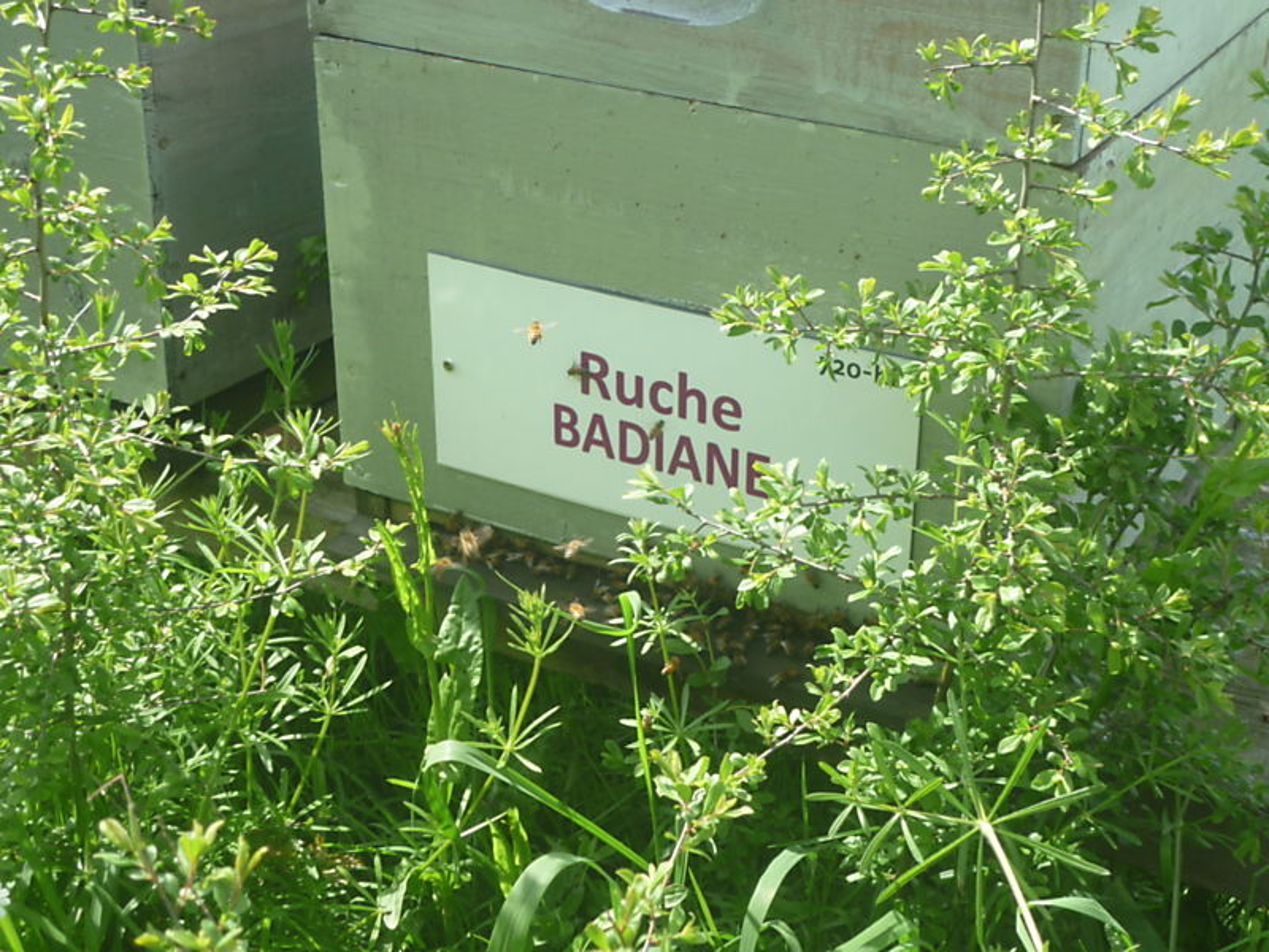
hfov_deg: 32.2
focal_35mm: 60
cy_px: 476
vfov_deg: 24.4
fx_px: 2200
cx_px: 634
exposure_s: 1/200
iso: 80
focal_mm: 9.9
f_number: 3.6
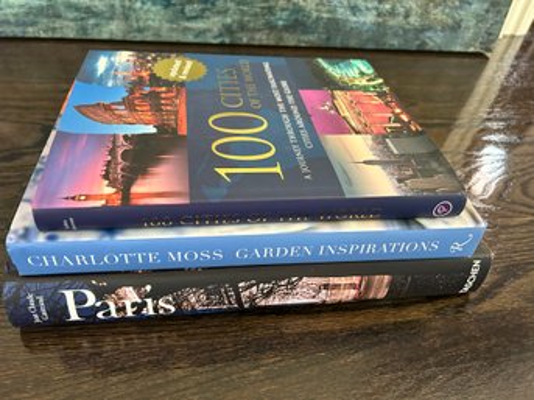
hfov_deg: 67.3
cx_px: 267
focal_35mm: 26
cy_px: 200
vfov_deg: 53.0
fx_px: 401
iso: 500
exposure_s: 1/60
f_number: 1.5
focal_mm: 5.7
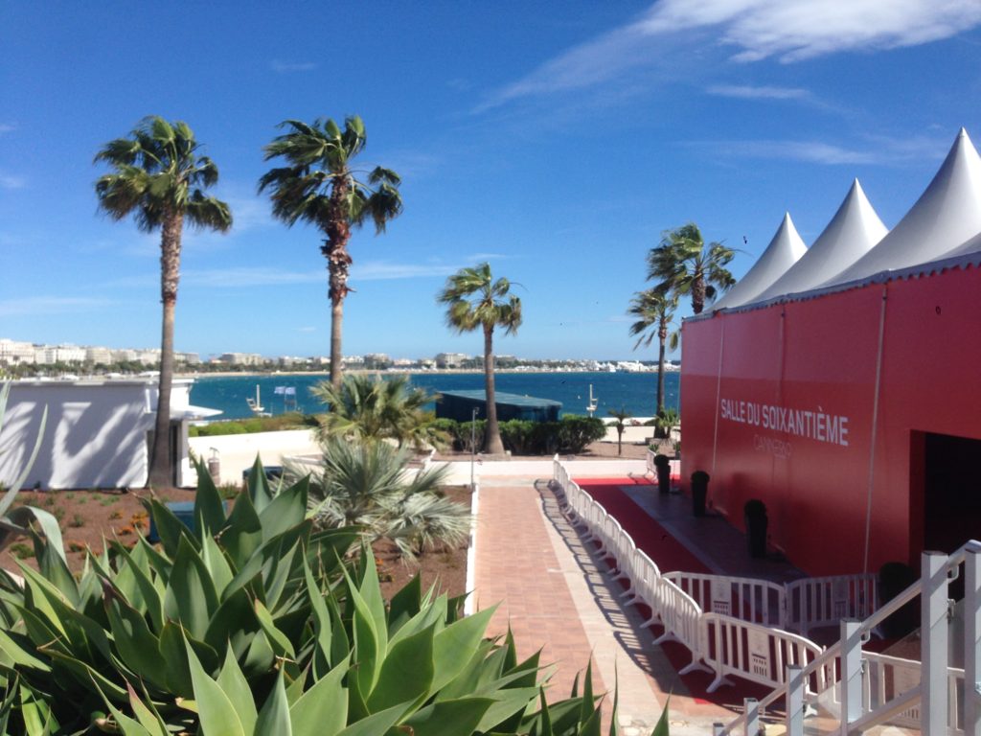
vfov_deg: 42.9
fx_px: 935
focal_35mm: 33
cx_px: 490
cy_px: 368
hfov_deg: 55.4
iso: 50
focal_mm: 4.12
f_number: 2.4
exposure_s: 1/2008
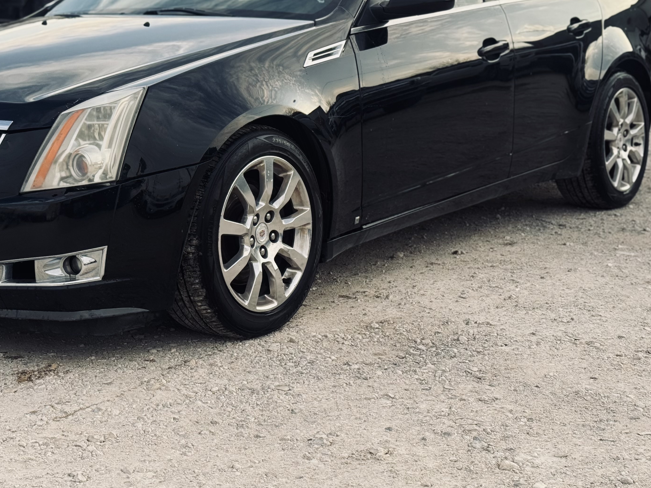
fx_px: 1317
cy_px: 147
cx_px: 216
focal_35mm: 70
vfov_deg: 20.9
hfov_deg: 27.6
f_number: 1.78
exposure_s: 1/707
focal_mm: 6.76
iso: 64
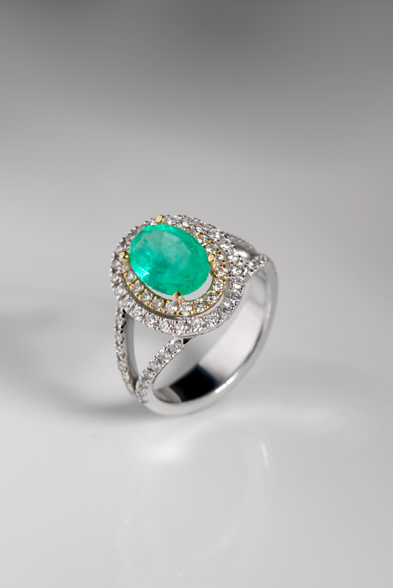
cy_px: 294
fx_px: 1717
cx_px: 196
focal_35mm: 105
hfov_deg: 13.1
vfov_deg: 19.4
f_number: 16
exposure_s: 1/100
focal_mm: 105
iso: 125
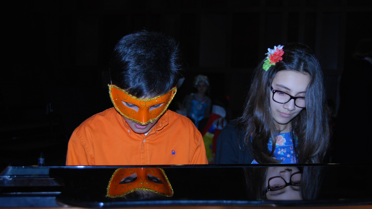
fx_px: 444
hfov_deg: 45.5
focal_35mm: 45
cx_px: 185
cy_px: 126
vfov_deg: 26.5
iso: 200
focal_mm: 28
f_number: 4.2
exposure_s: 1/60
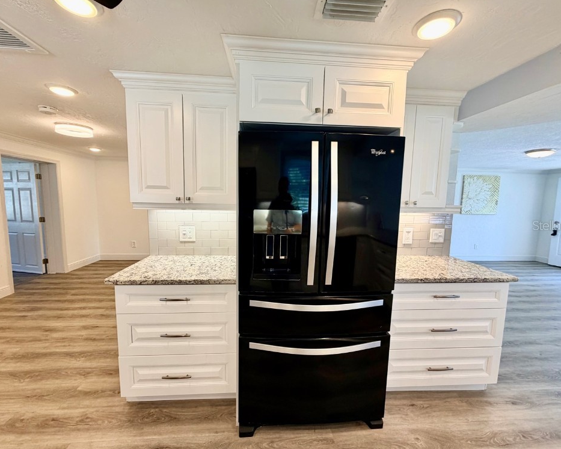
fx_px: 249
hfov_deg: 96.8
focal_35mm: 15
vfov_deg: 84.0
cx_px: 281
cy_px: 225
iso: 125
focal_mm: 2.22
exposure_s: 1/120
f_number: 2.2
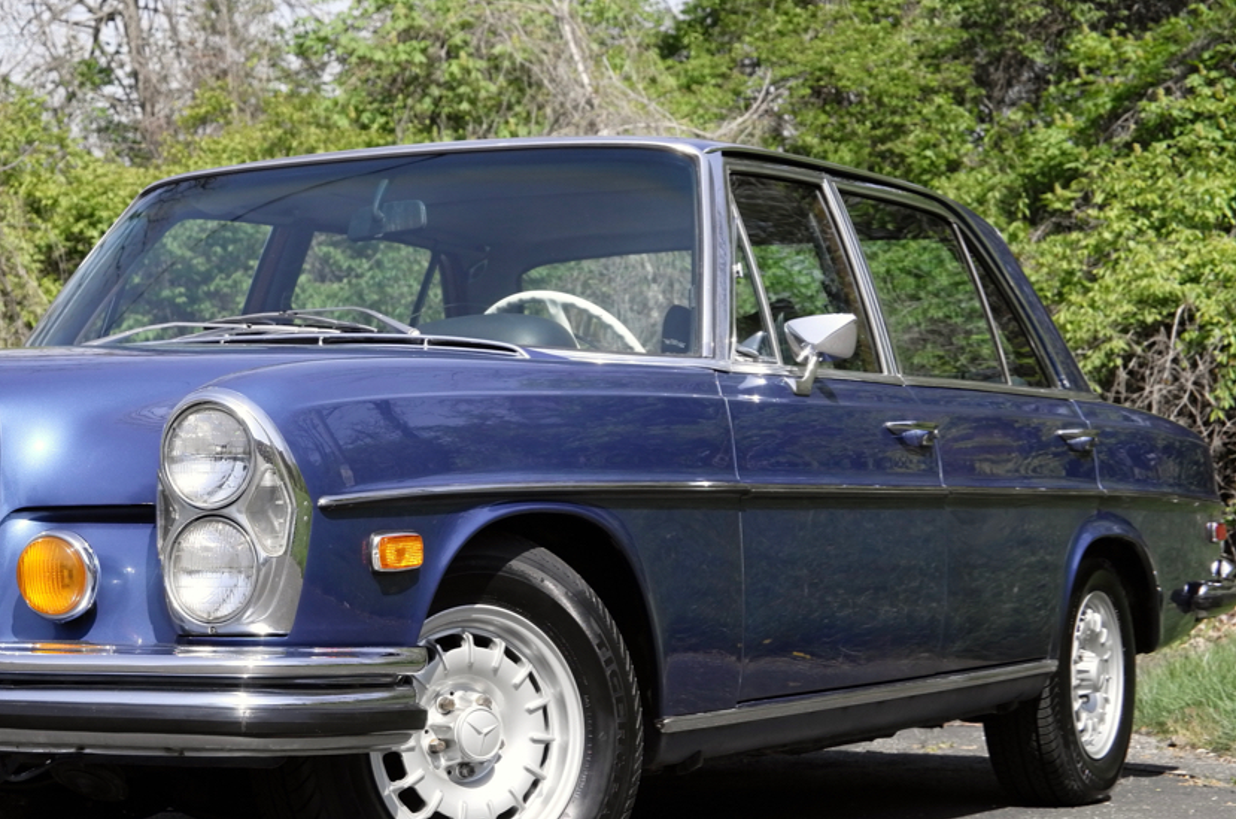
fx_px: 3015
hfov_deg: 23.0
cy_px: 455
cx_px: 318
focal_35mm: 88
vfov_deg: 15.5
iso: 200
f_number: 5
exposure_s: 1/1250
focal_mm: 38.4
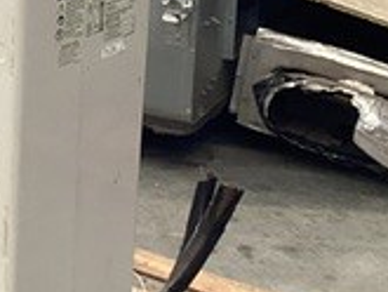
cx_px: -94
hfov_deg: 15.7
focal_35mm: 120
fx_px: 1346
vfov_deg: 12.2
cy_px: -24
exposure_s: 1/50
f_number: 2.4
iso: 100
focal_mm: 3.3
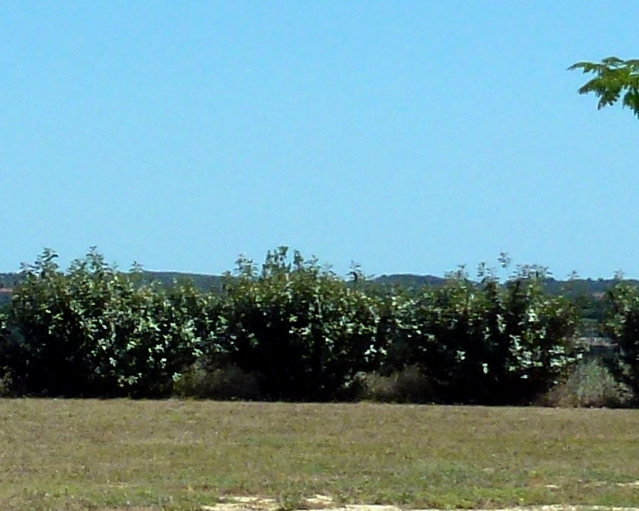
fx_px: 3576
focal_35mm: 189
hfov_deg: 9.4
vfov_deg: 8.2
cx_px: -746
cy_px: 408
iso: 100
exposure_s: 1/1000
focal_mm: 6.4
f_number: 4
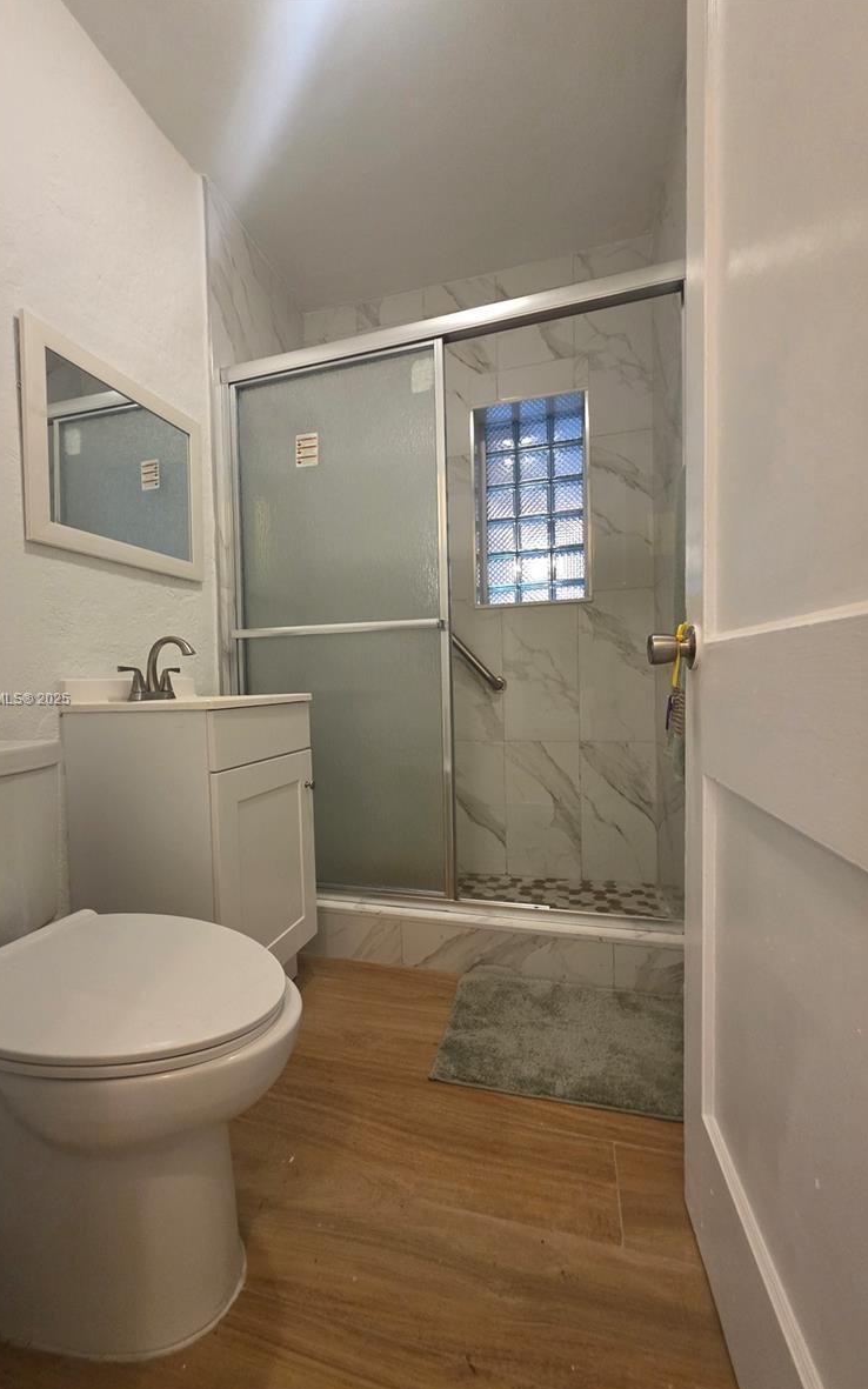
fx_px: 530
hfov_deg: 78.3
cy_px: 700
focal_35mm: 14
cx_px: 383
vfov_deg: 105.3
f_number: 1.9
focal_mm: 2.2
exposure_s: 1/60
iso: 400
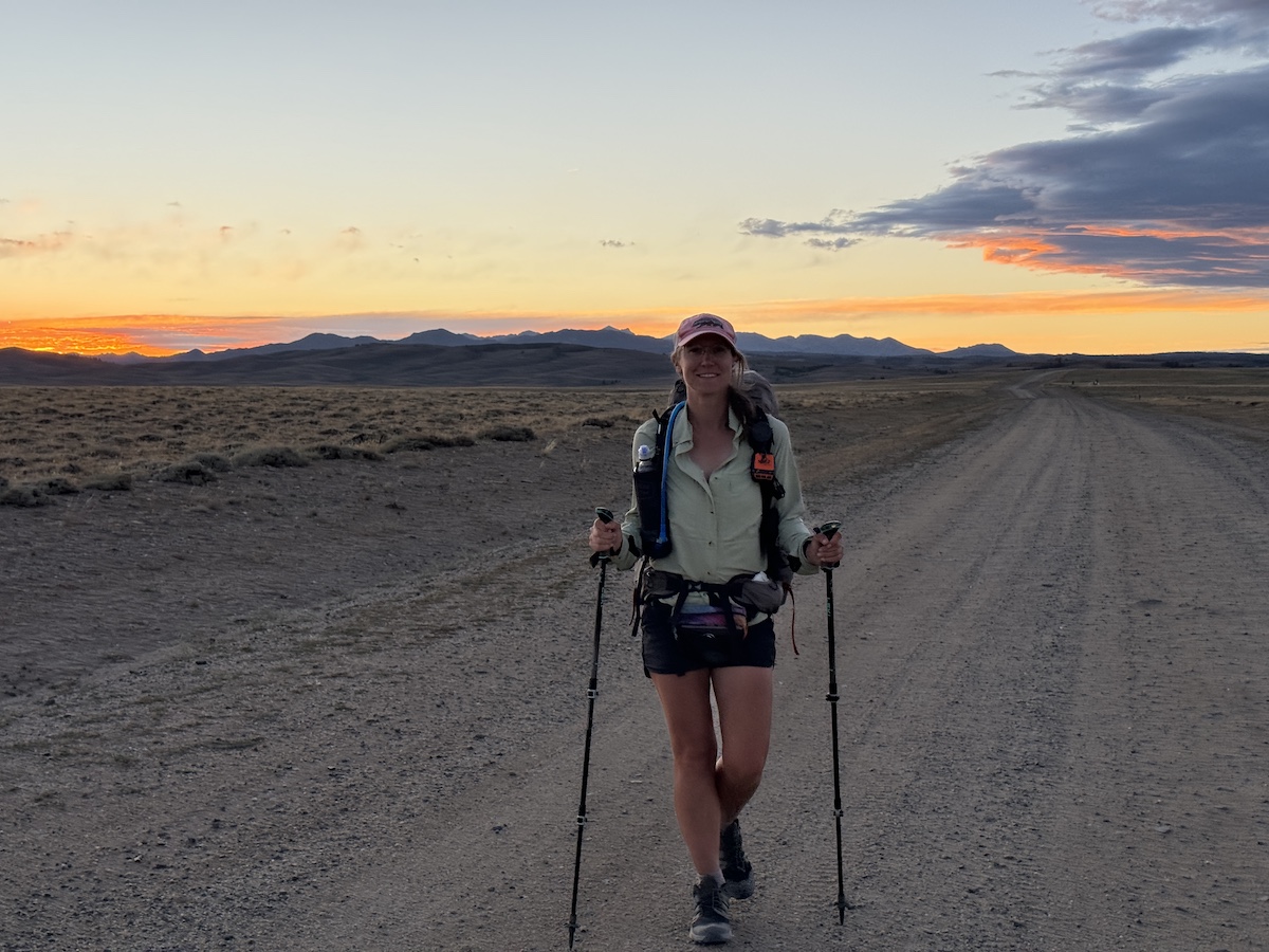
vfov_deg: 30.3
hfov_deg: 39.7
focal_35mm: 48
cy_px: 476
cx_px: 634
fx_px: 1760
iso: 64
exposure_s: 1/227
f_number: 1.78
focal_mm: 6.76
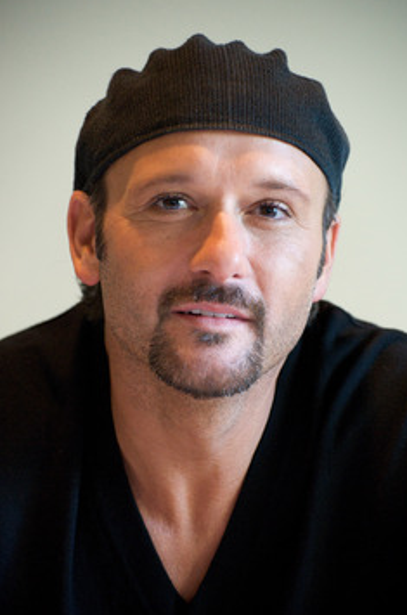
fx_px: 2590
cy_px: 314
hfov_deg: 9.0
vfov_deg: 13.5
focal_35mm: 152
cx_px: 216
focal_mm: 135
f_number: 5
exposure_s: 1/60
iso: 2500
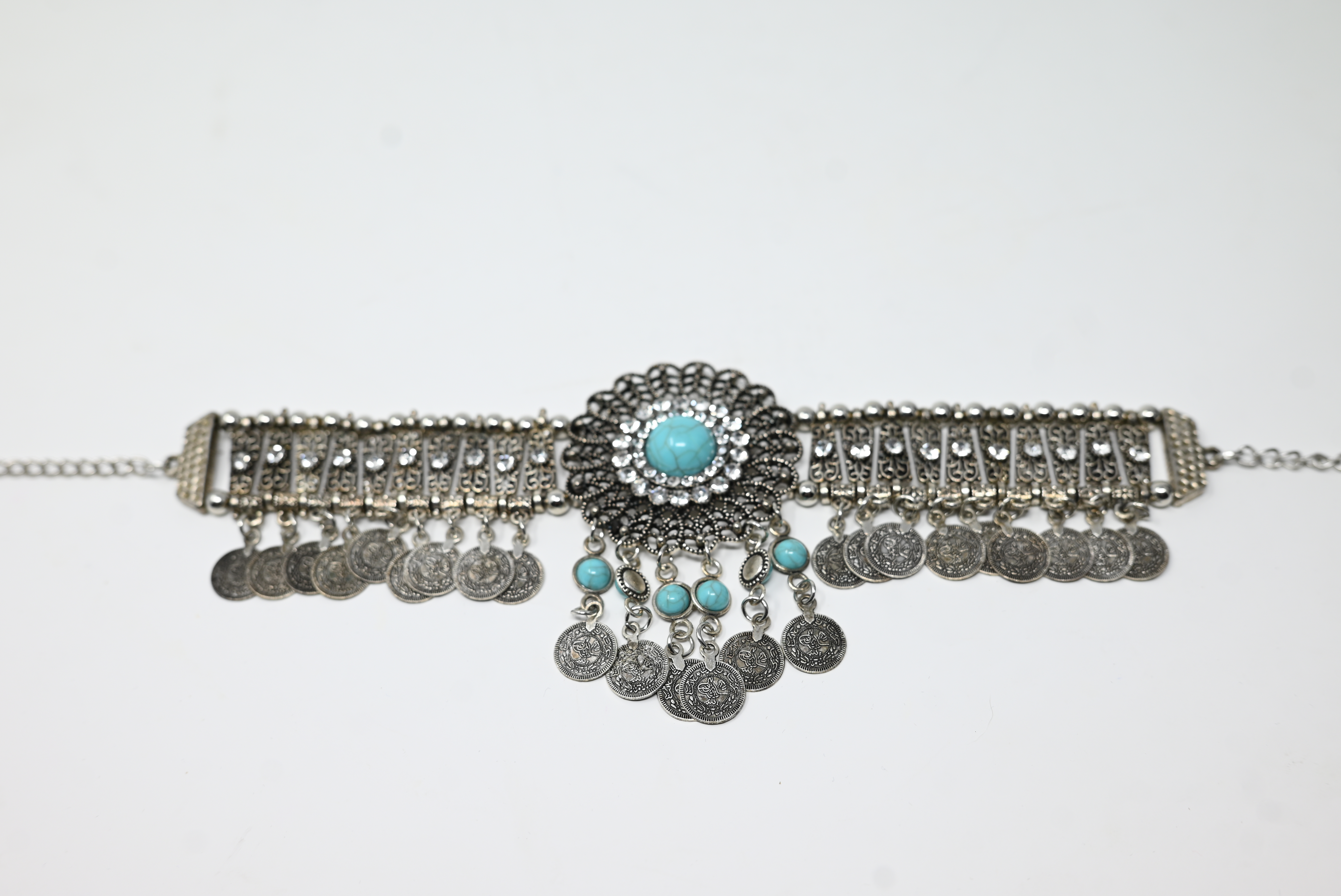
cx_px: 670
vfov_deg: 33.4
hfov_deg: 48.4
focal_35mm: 40
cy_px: 448
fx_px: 1490
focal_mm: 40
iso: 125
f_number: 4.5
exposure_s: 1/60
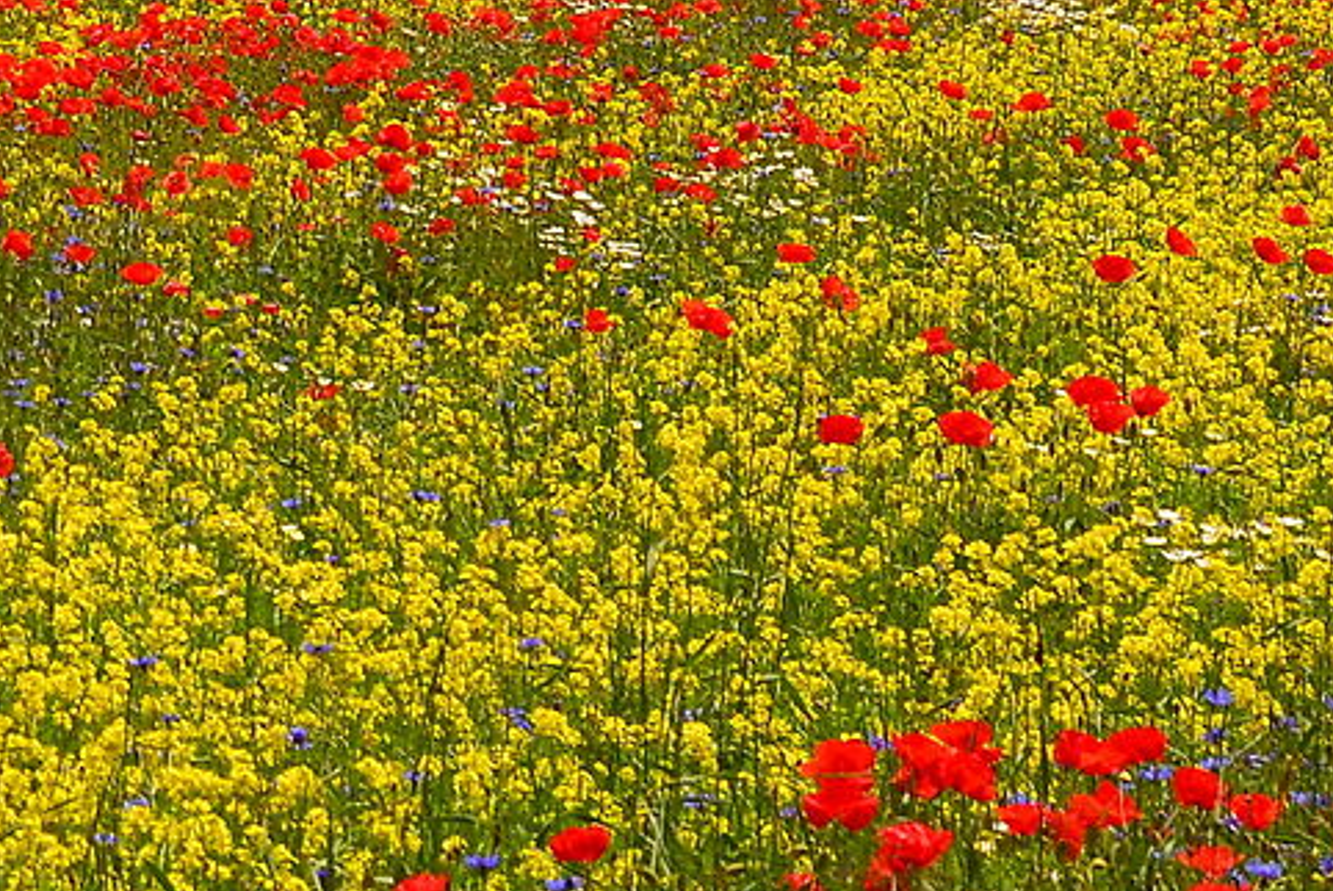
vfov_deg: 5.7
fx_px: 8855
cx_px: -727
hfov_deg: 8.4
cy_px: -423
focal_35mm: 239
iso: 200
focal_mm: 48
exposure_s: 1/160
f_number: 10
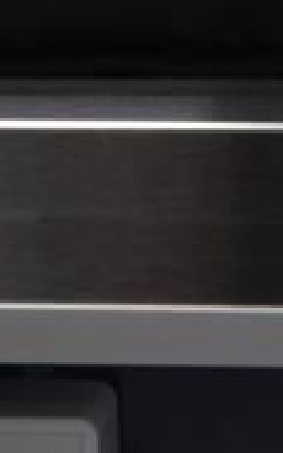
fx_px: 1691
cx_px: 214
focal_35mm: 137
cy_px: 954
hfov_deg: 9.6
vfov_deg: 12.9
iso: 360
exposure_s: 1/30
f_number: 3.5
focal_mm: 18
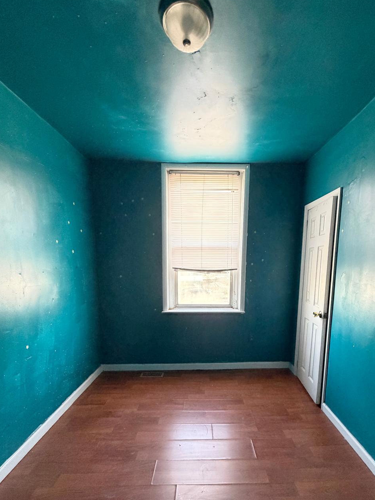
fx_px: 246
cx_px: 212
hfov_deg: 74.4
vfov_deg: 89.9
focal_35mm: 17
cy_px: 298
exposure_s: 1/60
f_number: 2.2
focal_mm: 2.22
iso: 400
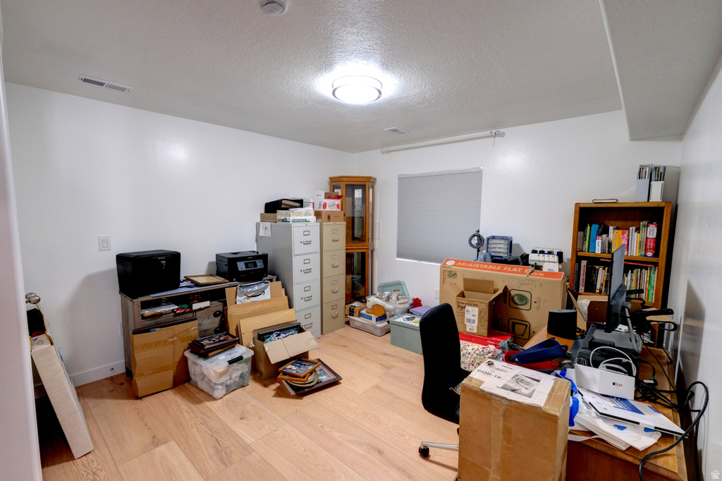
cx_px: 361
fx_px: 301
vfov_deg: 77.3
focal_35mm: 15
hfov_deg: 100.4
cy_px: 240
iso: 1250
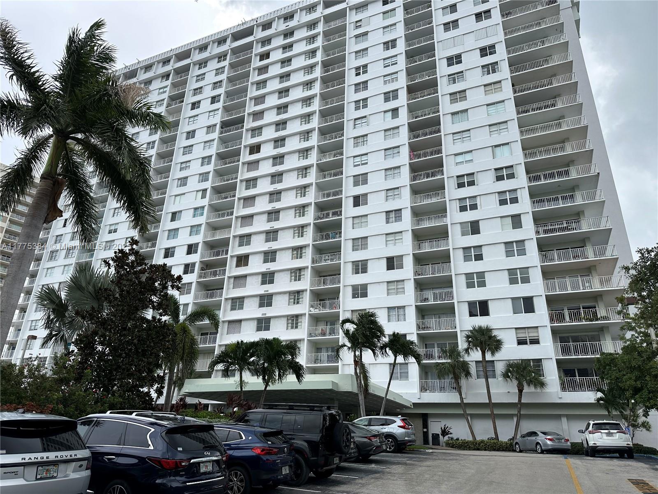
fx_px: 456
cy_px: 247
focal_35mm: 24
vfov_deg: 56.8
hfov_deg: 71.6
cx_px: 329
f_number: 1.78
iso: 80
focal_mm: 6.86
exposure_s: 1/4348
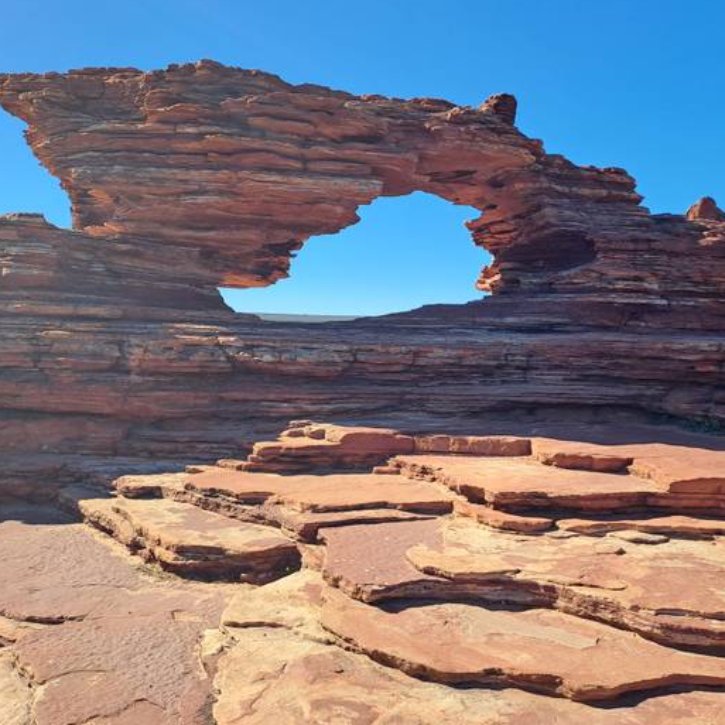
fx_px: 735
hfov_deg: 52.4
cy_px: 360
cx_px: 411
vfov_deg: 52.5
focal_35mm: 31
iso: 32
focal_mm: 4.65
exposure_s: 1/1242
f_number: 1.8
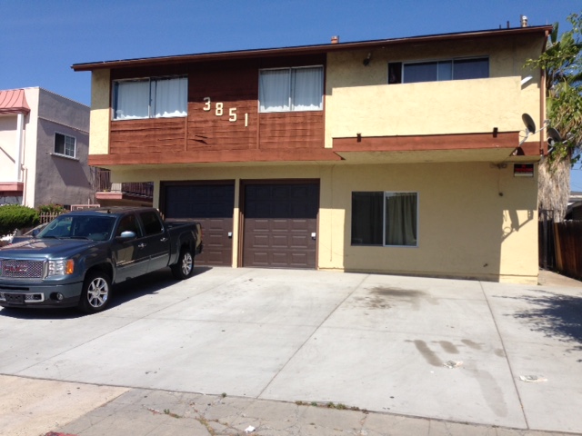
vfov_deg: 42.9
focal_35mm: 33
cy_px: 218
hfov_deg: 55.4
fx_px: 555
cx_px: 291
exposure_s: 1/1695
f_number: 2.4
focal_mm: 4.12
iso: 50
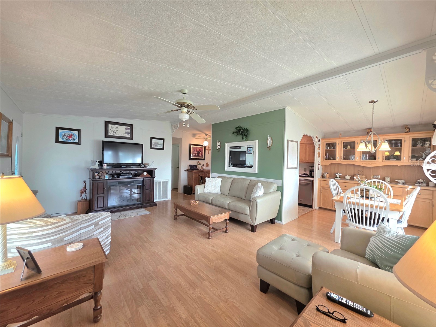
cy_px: 164
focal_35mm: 13
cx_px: 218
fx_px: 164
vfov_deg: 89.9
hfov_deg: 106.2
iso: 160
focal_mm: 2.2
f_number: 1.9
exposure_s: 1/120
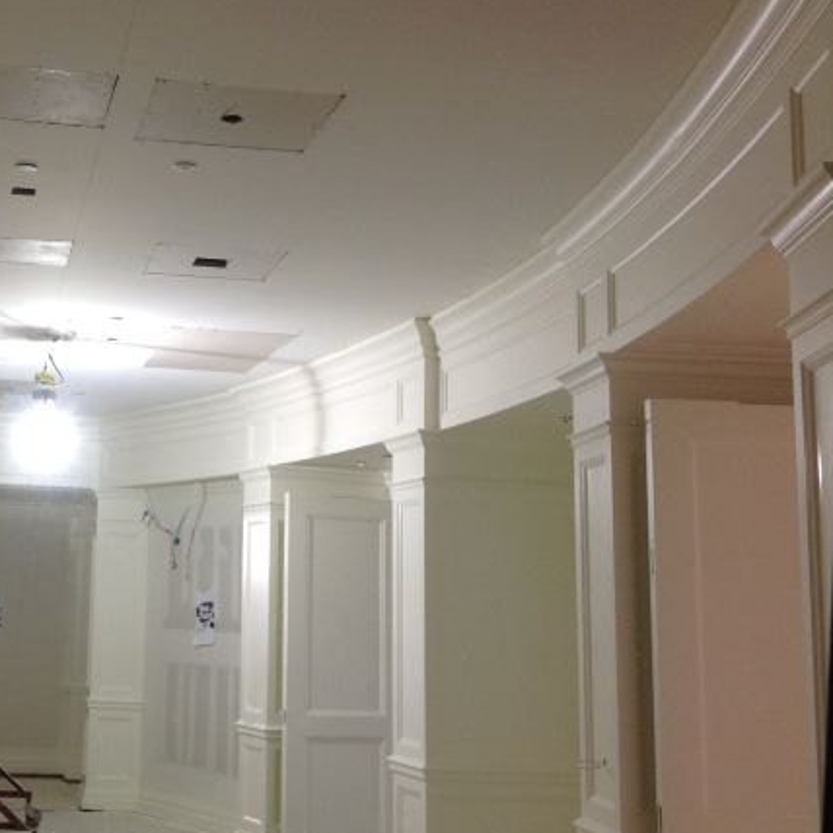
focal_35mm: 58
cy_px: 356
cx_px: 166
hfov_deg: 28.9
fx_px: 1579
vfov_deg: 29.5
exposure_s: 1/40
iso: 64
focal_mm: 4.28
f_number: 2.4
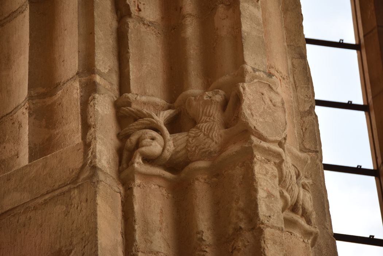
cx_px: 192
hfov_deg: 11.0
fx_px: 1995
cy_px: 128
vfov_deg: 7.3
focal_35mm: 188
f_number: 5
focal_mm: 125
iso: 400
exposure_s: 1/400
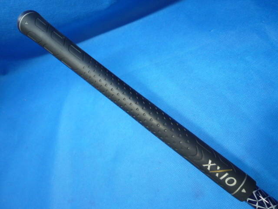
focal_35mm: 25
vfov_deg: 54.9
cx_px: 139
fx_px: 201
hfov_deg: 69.4
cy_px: 104
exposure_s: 1/30
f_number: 2.8
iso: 250
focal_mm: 4.5
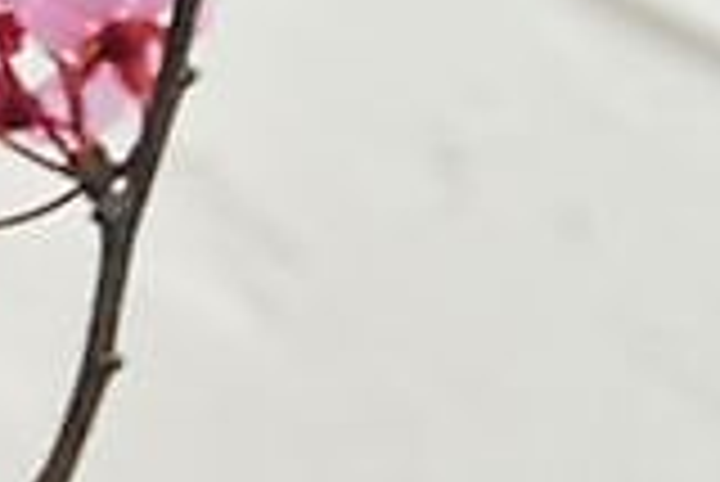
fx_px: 10149
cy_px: -225
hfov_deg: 4.0
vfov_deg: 2.7
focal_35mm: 507
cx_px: -436
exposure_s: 1/15
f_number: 6.3
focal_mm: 90
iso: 50
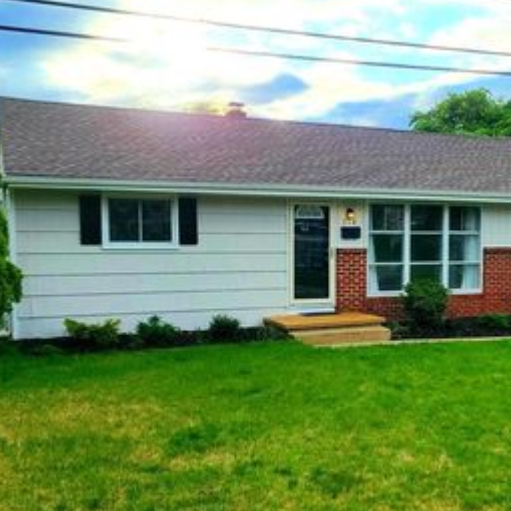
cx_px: 355
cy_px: 286
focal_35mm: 45
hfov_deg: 37.0
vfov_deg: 37.5
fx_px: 752
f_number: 1.8
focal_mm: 5.4
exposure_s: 1/1111
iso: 40
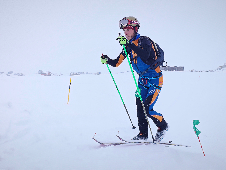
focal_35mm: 23
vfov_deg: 58.9
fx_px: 150
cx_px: 113
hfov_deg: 73.9
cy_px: 85
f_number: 1.8
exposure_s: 1/2717
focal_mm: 5.43
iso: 50
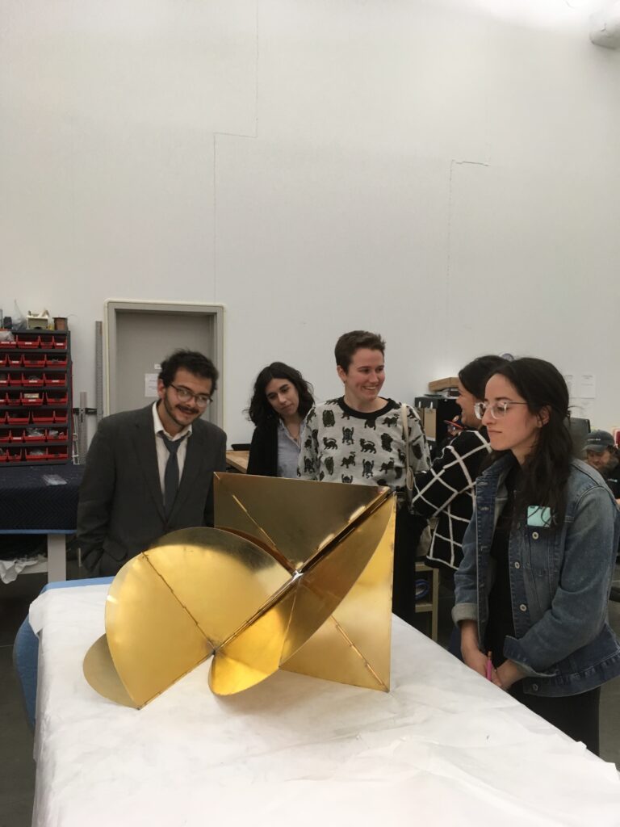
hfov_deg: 48.2
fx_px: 693
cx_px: 310
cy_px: 414
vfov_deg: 61.7
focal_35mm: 29
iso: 100
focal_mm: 4.15
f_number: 2.2
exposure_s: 1/30
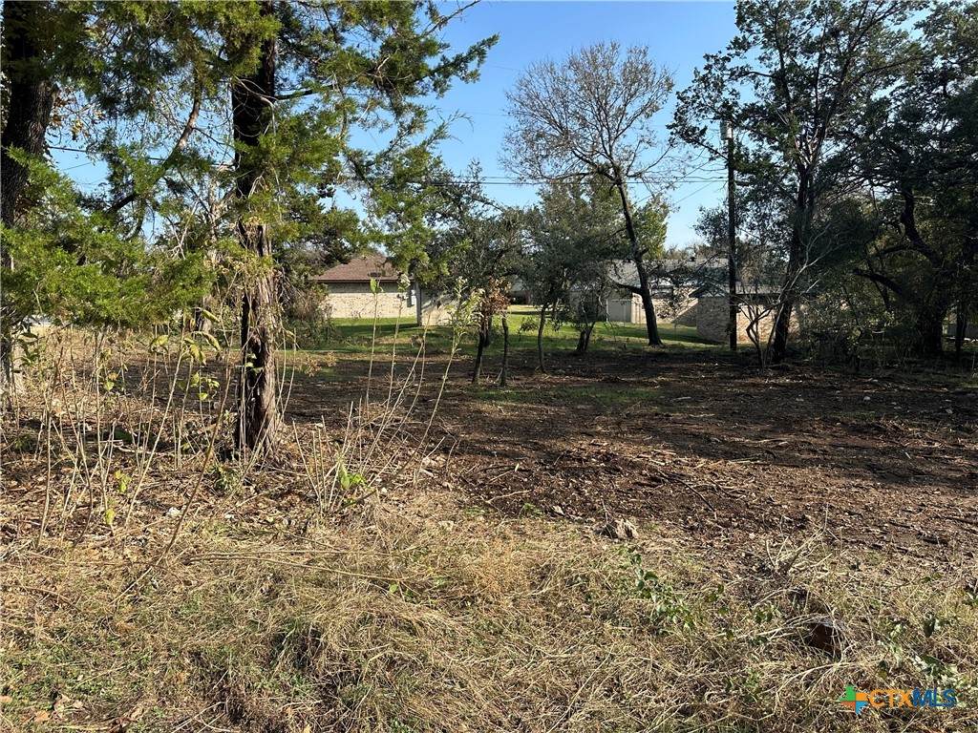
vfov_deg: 56.8
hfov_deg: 71.6
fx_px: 678
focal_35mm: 24
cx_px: 489
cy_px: 366
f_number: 1.78
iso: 80
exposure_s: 1/2110
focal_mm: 6.86
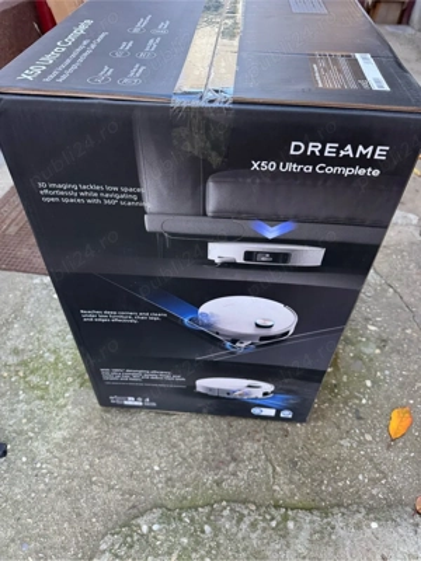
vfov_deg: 71.6
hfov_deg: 56.8
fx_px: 389
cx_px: 210
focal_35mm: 24
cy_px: 280
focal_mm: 6.76
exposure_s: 1/70
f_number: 1.78
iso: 200
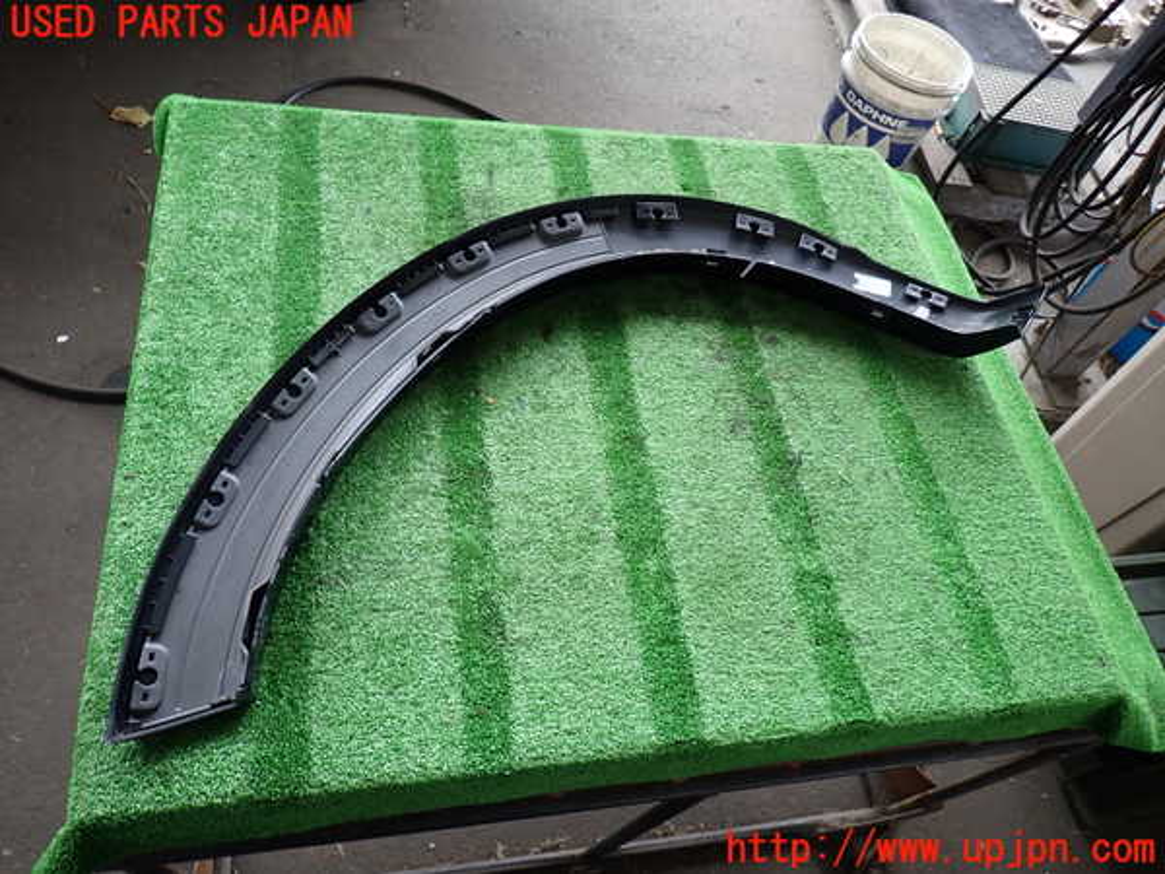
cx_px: 582
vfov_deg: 54.9
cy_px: 437
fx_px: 841
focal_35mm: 25
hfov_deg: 69.4
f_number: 2
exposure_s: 1/60
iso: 125
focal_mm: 4.5
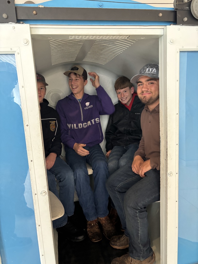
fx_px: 198
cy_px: 132
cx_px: 99
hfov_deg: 53.1
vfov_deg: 67.3
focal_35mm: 26
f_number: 1.6
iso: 500
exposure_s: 1/39
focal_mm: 5.96
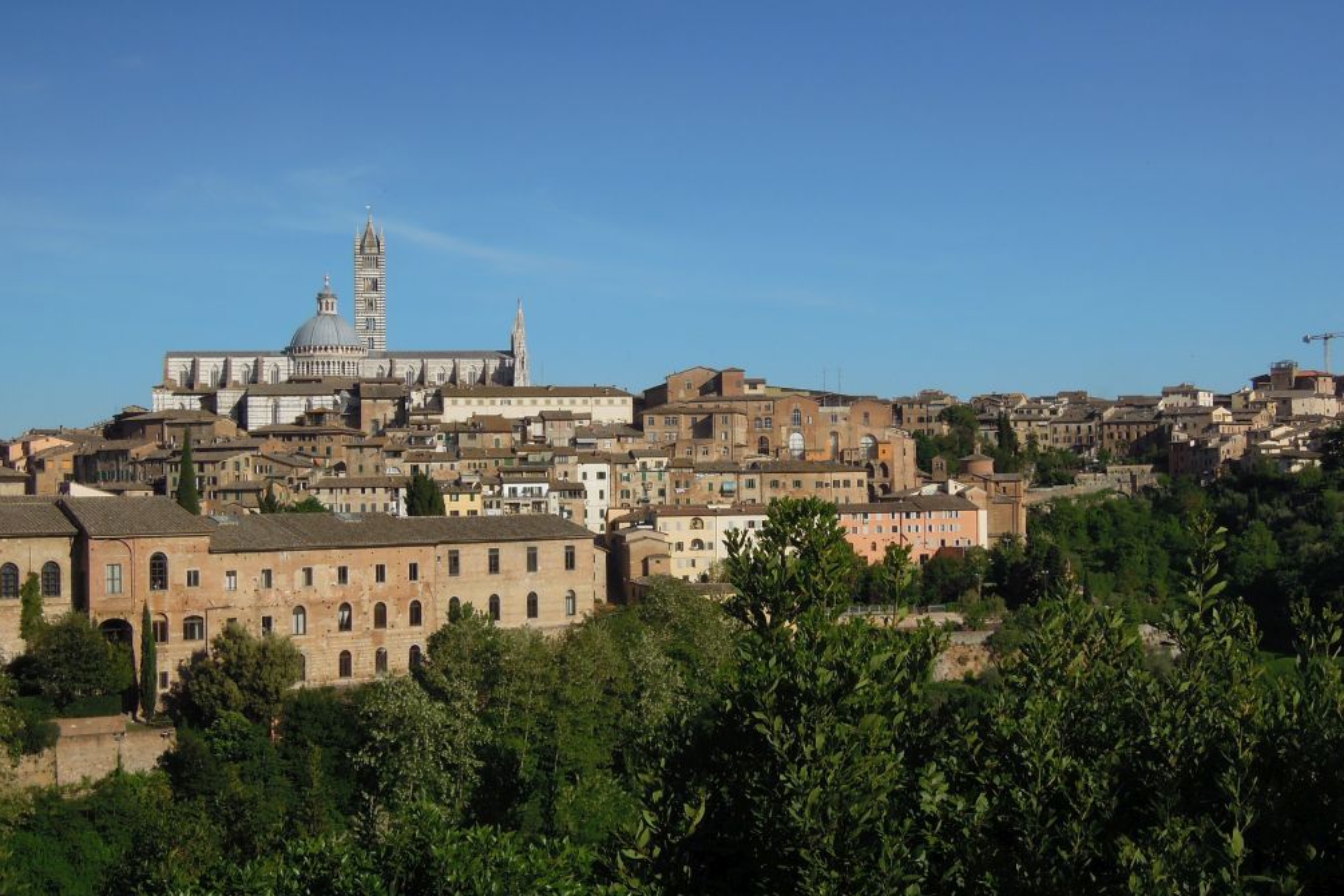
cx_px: 665
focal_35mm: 53
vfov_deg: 25.5
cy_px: 425
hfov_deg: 37.5
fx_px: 1979
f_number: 4.7
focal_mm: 9
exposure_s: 1/1600
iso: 160
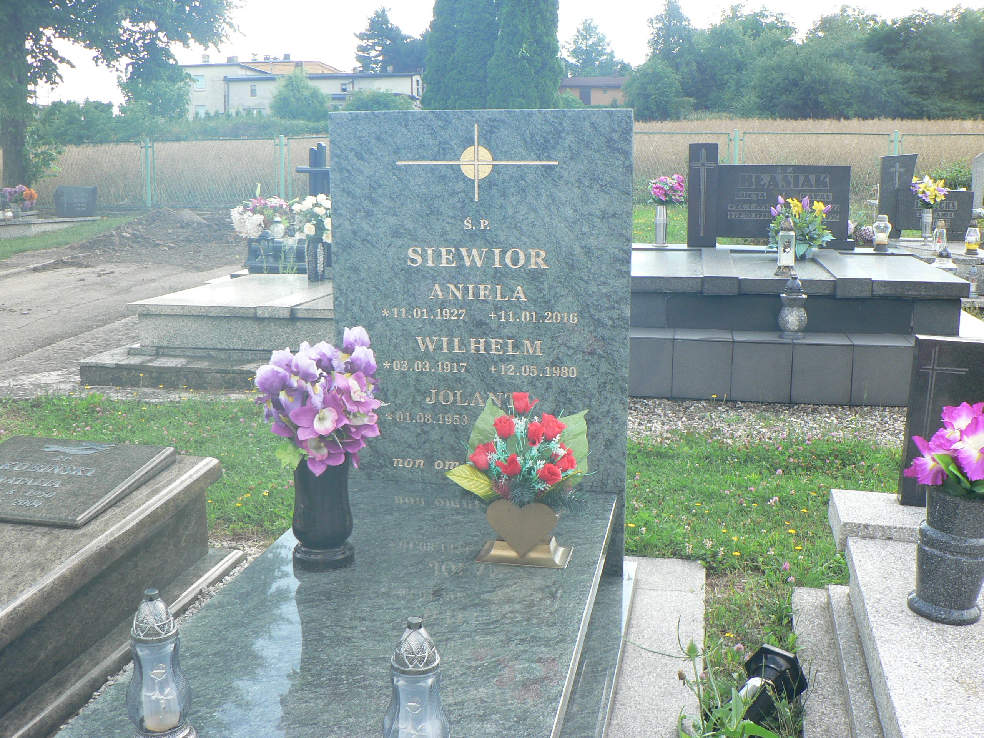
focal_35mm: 36
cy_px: 369
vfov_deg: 39.7
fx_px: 1023
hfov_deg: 51.4
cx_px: 492
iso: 80
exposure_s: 1/100
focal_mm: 6
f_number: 4
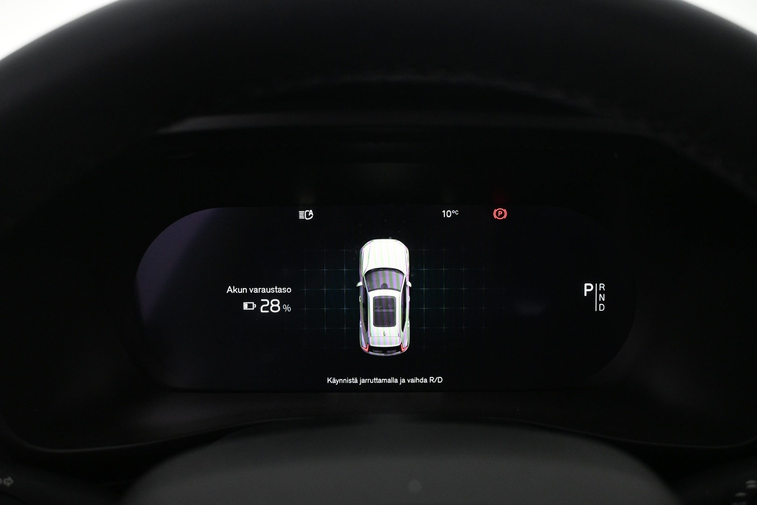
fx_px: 694
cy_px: 252
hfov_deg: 57.2
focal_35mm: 33
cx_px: 378
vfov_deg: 40.0
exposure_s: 1/30
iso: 1800
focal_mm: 22
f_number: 4
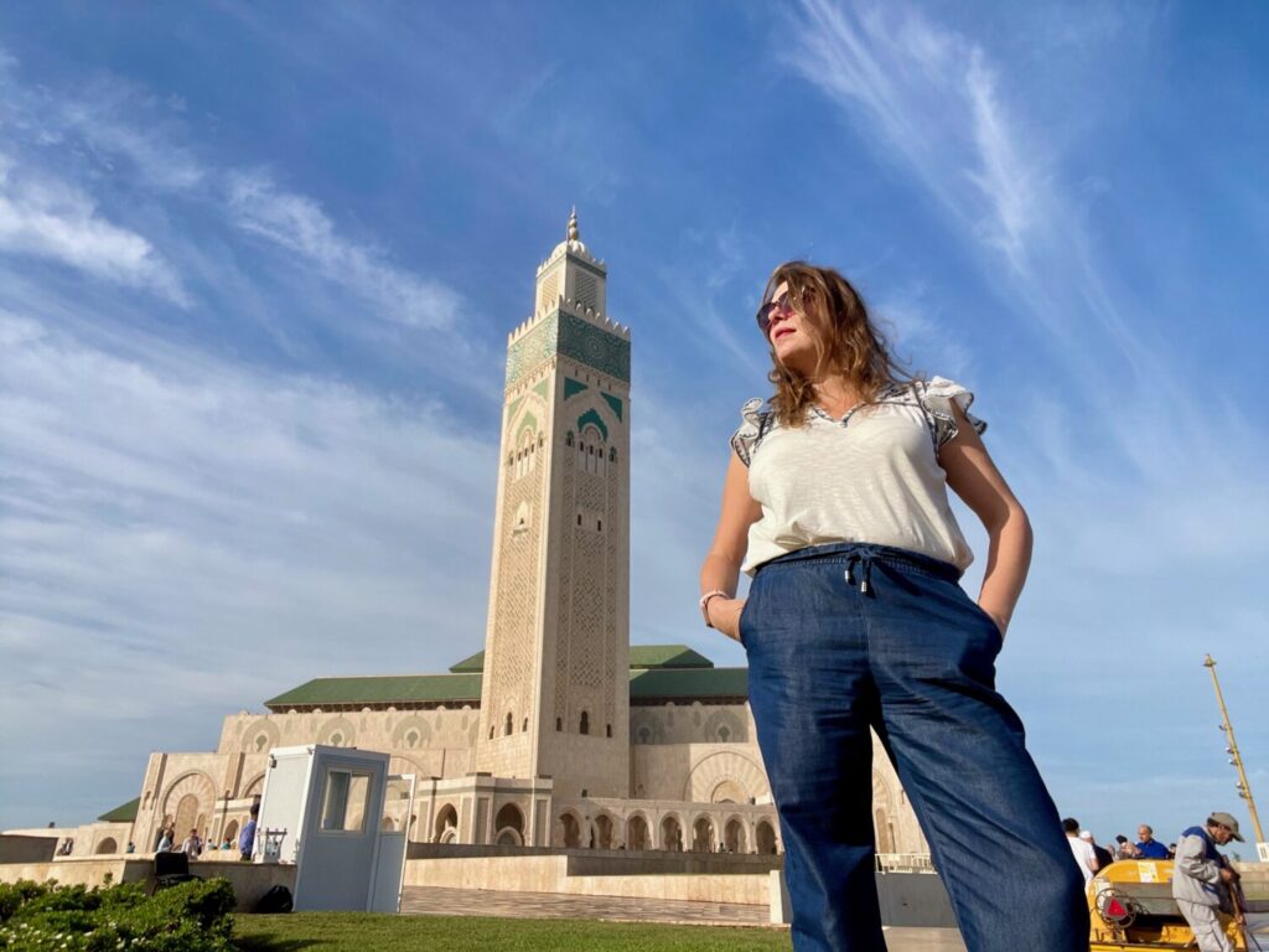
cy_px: 476
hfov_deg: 73.9
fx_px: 843
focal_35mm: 23
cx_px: 634
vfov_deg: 58.9
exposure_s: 1/1739
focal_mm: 2.71
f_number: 2.2
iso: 25
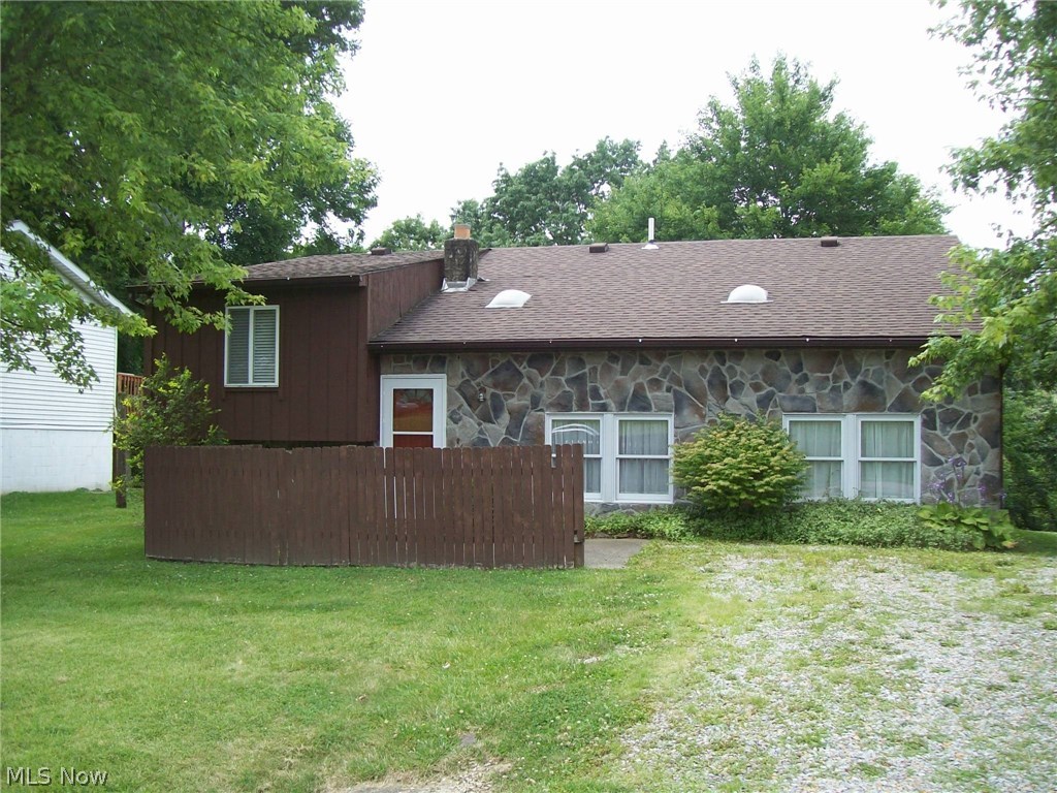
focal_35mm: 36
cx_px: 528
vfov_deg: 39.7
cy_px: 396
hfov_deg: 51.4
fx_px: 1099
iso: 80
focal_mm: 6
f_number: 2.7
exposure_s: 1/509
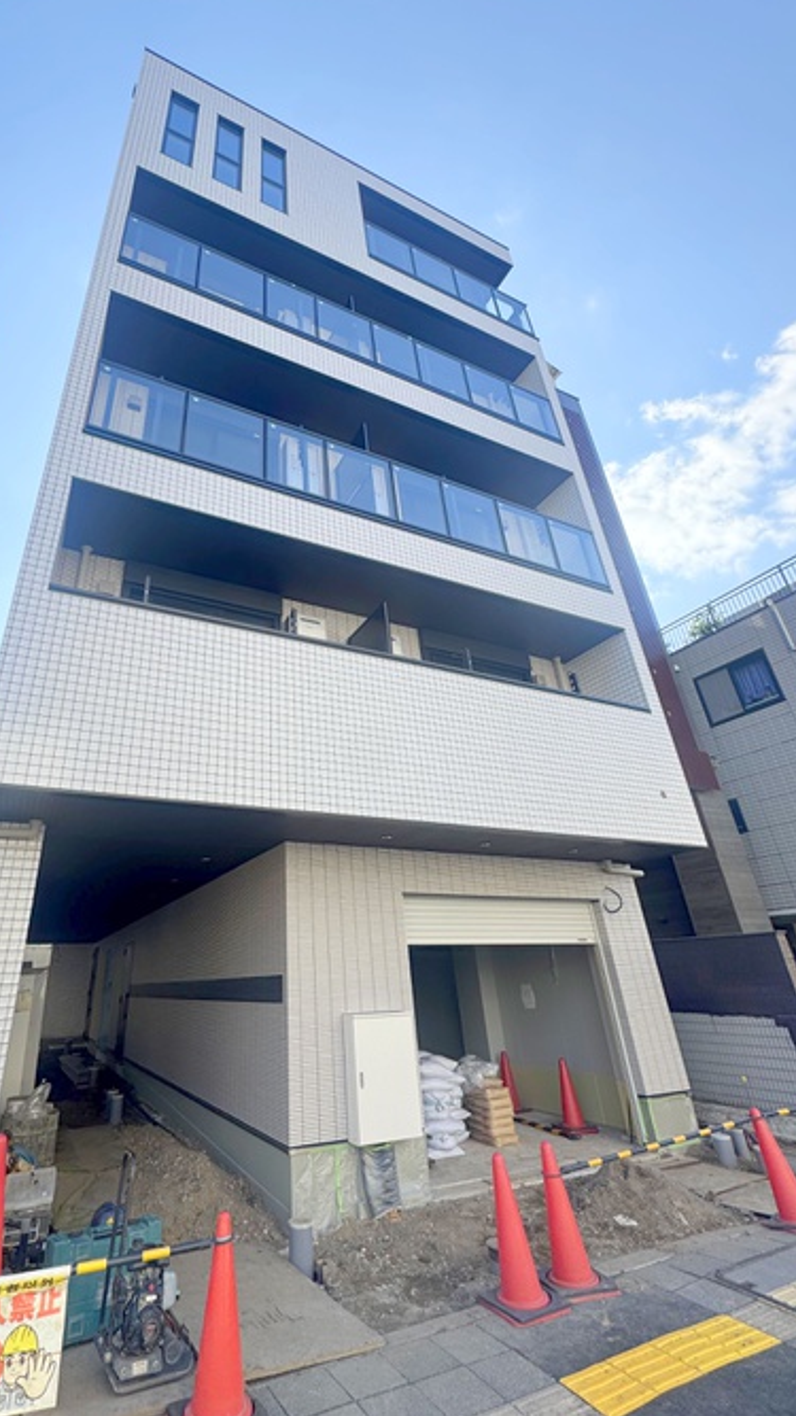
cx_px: 302
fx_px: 601
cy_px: 677
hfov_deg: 66.1
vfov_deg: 99.3
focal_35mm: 16
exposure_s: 1/569
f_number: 2.2
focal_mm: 2.22
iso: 40
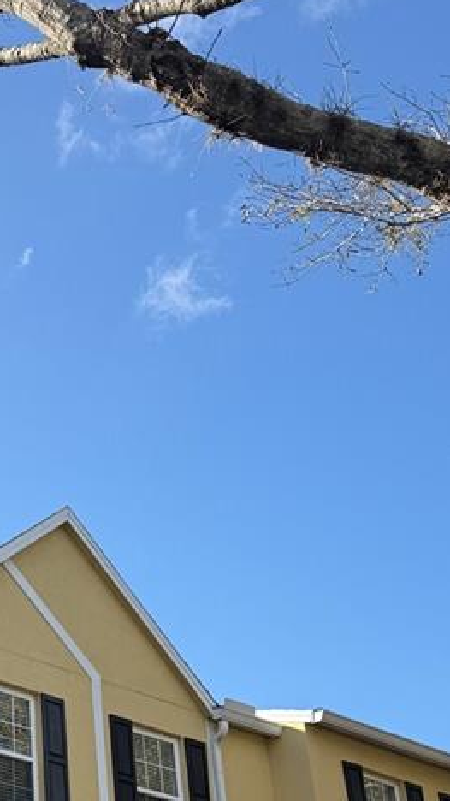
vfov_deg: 31.1
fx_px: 1422
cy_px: 555
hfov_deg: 17.3
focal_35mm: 67
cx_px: -56
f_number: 1.78
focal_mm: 6.76
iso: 80
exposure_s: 1/2370
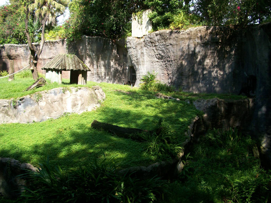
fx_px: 274
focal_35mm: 35
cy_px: 102
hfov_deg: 52.6
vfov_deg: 40.7
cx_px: 136
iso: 80
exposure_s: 1/320
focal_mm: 6.3
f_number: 3.1
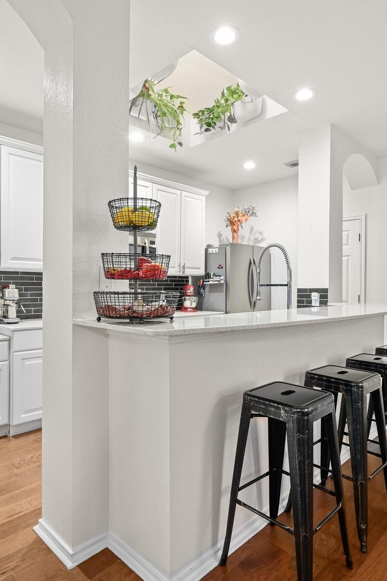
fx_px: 367
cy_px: 286
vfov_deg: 76.6
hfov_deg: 55.5
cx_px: 178
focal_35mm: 23
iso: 800
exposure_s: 1/1.25
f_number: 8
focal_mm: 14.5
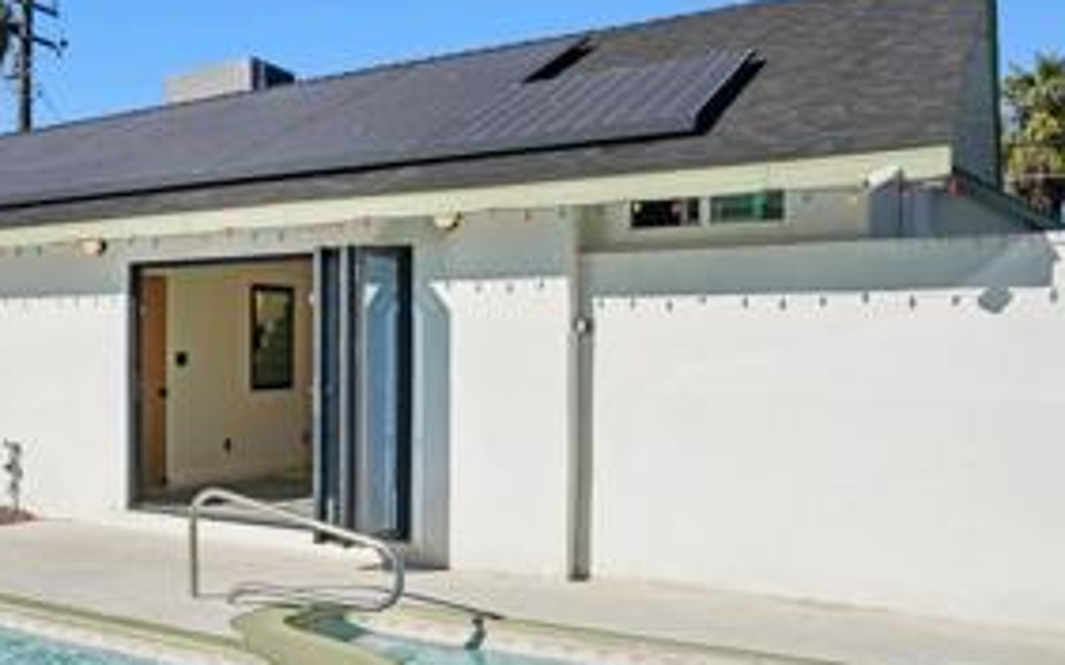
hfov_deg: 45.8
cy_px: 338
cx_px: 42
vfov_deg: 34.4
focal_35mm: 37
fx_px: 1073
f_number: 8
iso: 100
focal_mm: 16
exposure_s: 1/640
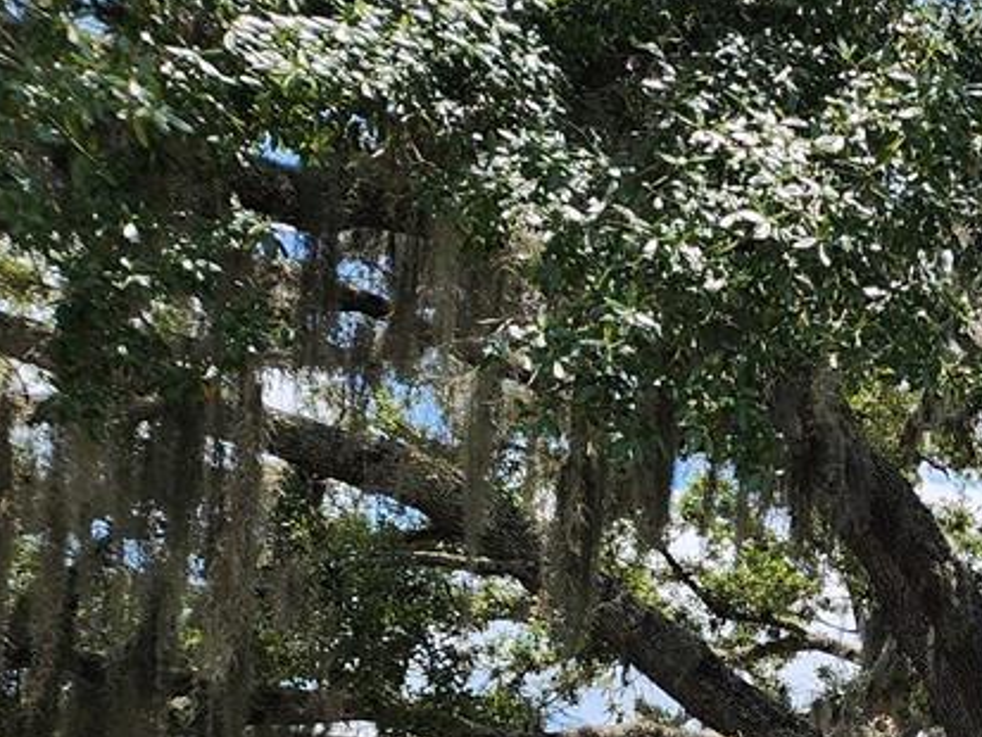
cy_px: 1298
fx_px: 2526
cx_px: 1612
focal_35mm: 89
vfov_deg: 14.7
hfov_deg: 18.5
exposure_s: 1/582
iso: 12
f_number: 1.8
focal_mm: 6.4
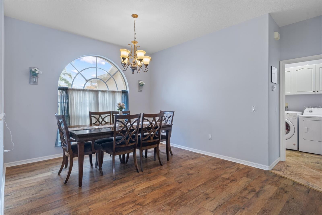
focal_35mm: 18
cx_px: 161
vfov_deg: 67.4
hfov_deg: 90.0
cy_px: 108
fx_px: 161
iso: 320
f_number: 8
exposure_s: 1.6
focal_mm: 18
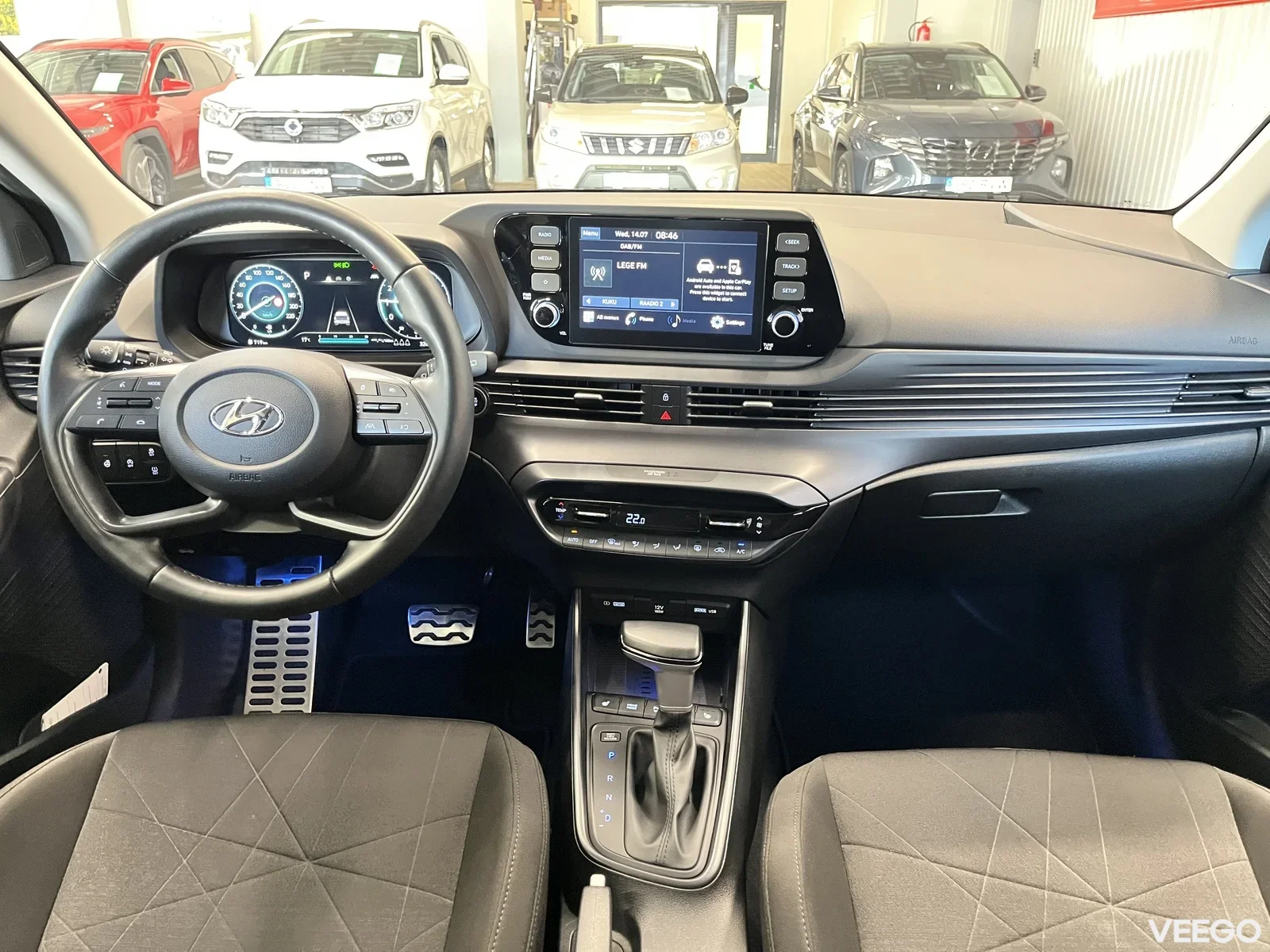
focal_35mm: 26
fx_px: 954
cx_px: 635
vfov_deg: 53.1
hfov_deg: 67.3
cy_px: 476
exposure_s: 1/25
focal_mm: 5.1
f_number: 1.6
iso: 800
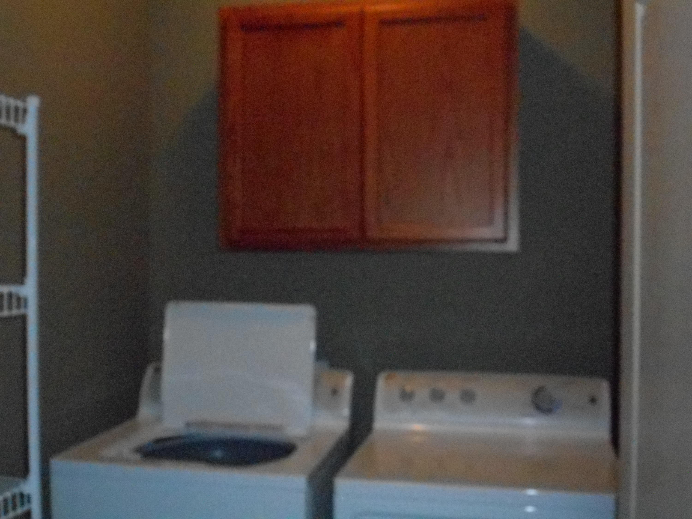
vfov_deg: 32.9
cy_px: 260
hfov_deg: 42.9
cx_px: 346
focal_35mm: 44
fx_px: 880
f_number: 13.3
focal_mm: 7.9
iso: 1600
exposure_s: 1/30
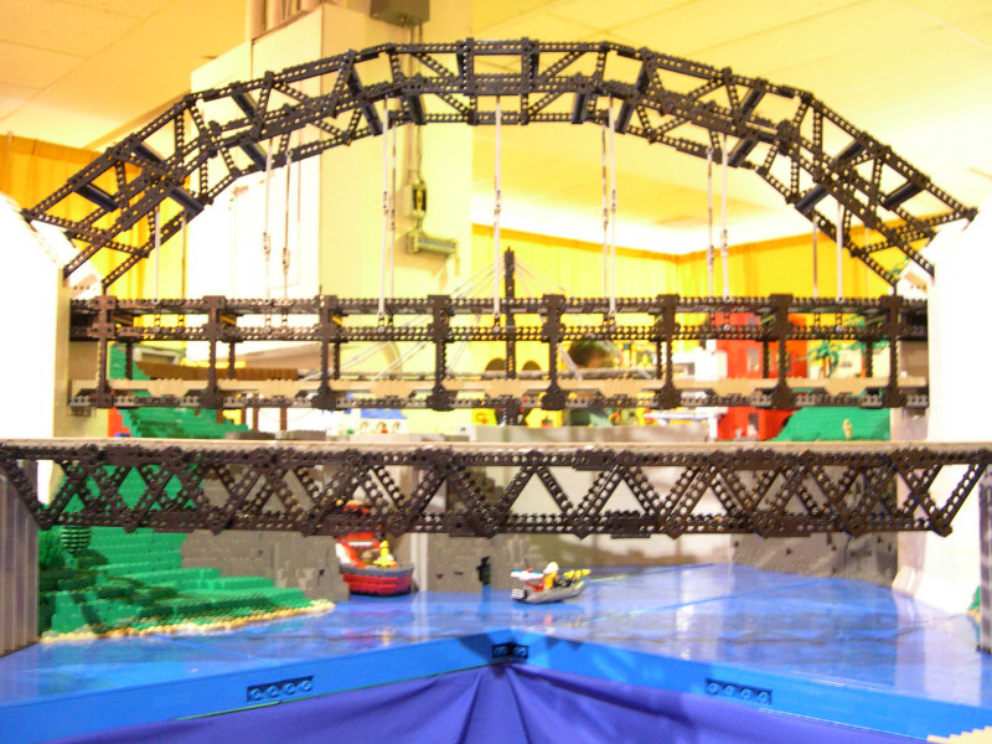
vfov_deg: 37.7
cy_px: 372
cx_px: 496
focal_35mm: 38
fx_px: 1089
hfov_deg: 49.0
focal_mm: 8
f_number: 2.8
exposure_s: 1/4.3
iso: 400
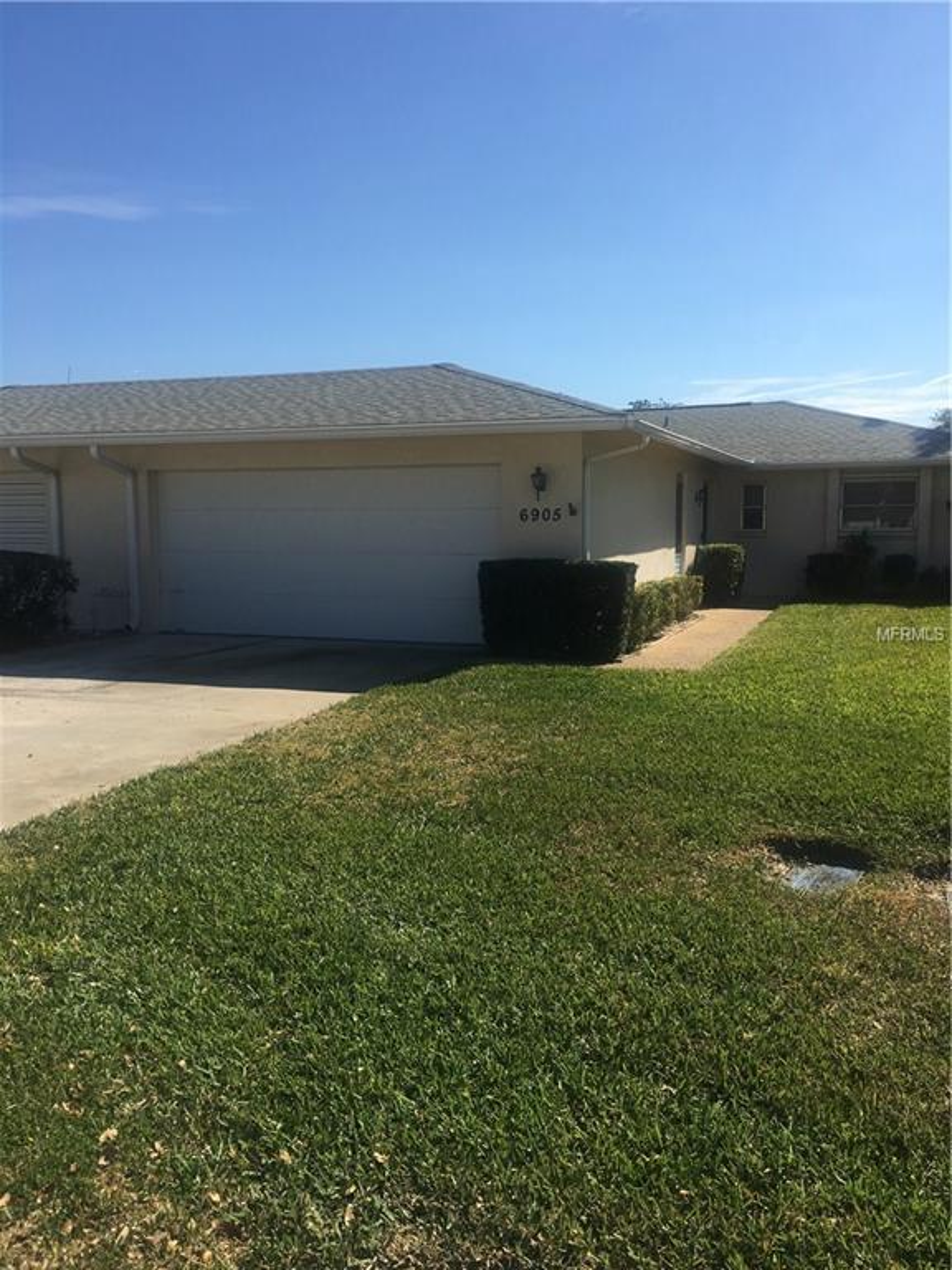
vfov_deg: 61.7
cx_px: 476
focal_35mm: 29
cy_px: 635
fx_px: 1063
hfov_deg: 48.2
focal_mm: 4.15
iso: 25
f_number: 2.2
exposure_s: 1/1789
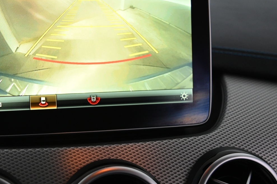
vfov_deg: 20.6
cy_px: 110
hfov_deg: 30.0
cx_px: 70
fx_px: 508
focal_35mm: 66
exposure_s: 1/80
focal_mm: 40
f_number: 4
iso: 2000
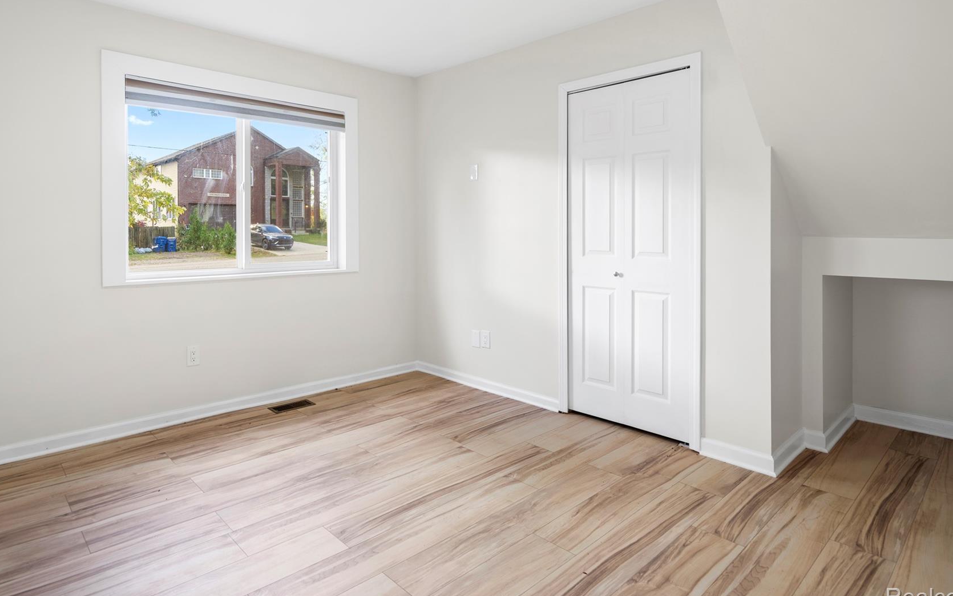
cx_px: 414
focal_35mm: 20
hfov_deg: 84.6
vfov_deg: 58.9
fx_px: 519
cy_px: 224
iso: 100
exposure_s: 1/13
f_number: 4
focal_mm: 16
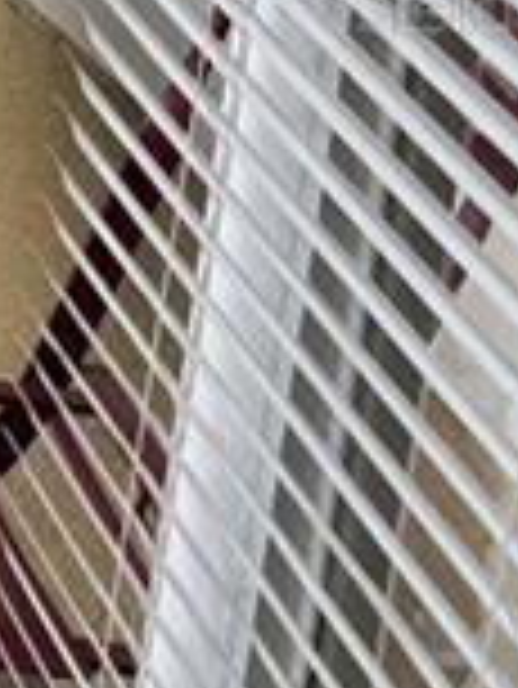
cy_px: 4
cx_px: -1351
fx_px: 3746
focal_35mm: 188
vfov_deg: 10.4
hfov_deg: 6.7
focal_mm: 6.76
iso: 64
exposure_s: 1/244
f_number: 1.78
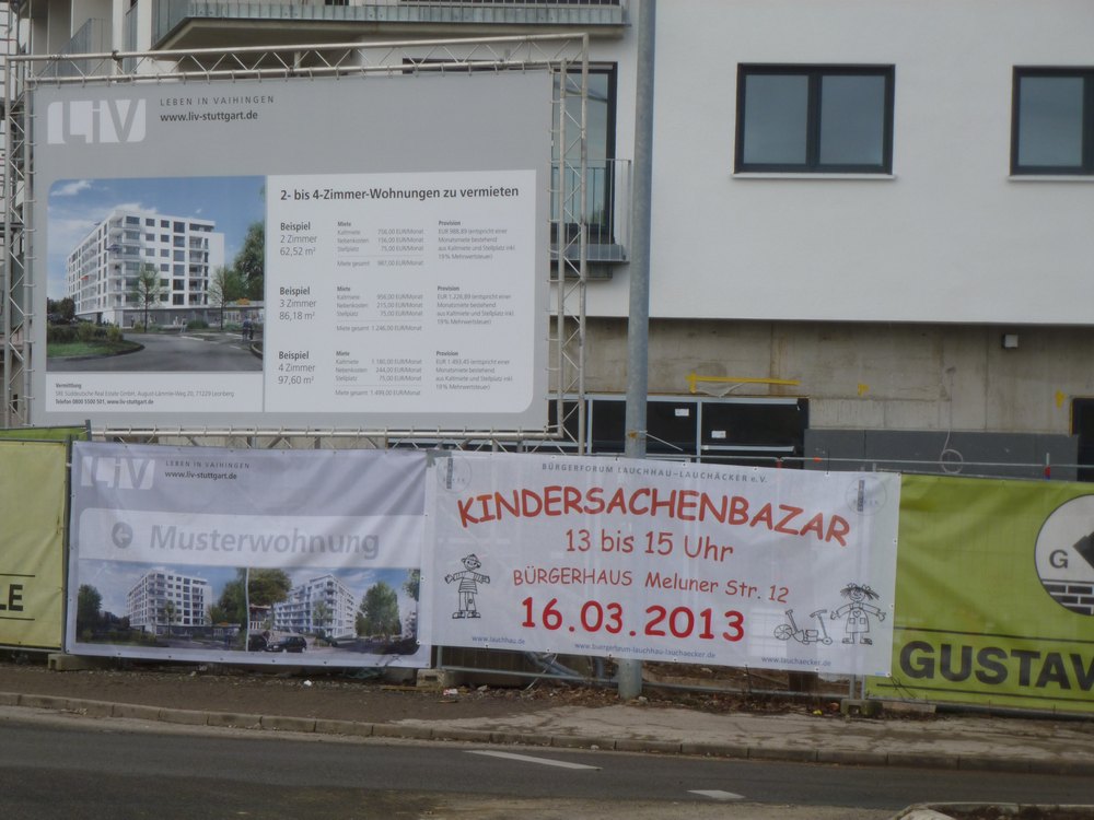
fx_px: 4140
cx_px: 547
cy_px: 410
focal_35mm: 131
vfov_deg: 11.3
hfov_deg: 15.1
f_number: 5.2
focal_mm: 23.4
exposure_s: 1/80
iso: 100
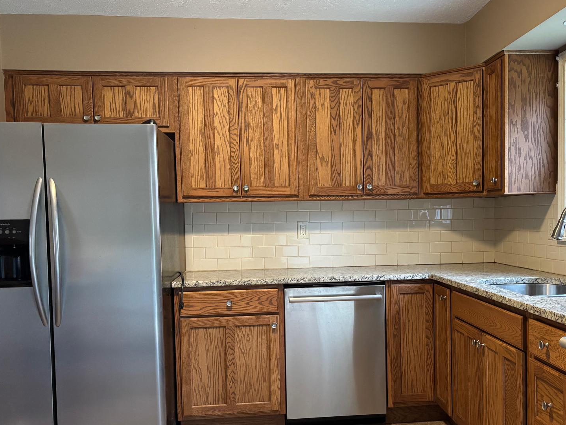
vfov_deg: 38.5
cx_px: 337
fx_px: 605
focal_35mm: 37
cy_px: 249
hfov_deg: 49.9
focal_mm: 5.96
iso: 400
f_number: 1.6
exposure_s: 1/40
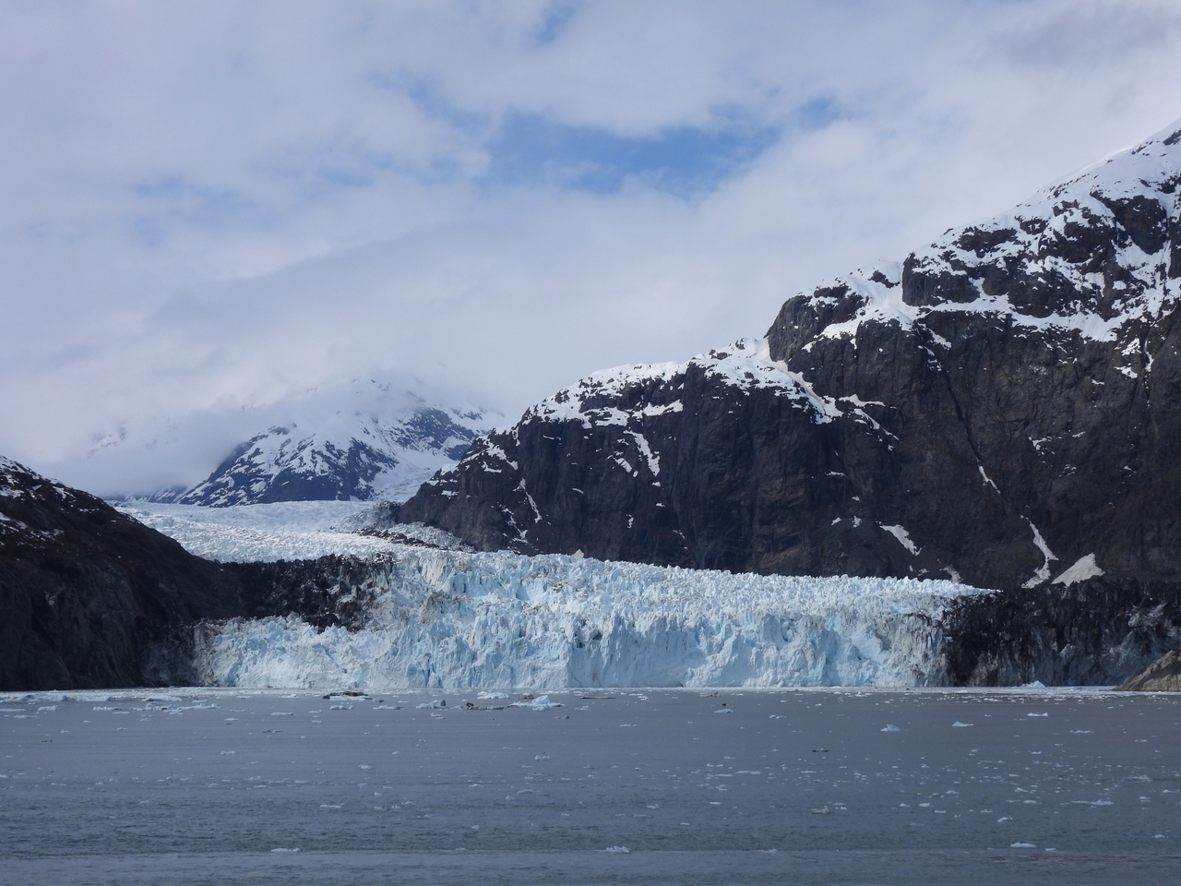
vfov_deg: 21.0
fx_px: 2388
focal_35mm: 70
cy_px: 443
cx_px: 590
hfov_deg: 27.8
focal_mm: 12.5
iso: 100
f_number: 5.6
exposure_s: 1/1600
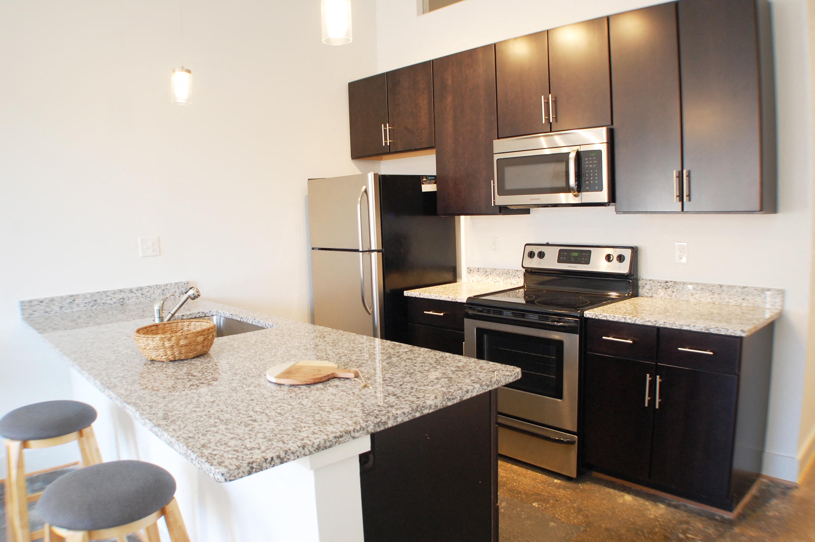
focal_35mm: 34
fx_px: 780
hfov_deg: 55.1
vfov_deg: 38.3
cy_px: 271
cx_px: 408
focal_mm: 23
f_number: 3.8
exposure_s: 1/40
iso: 400
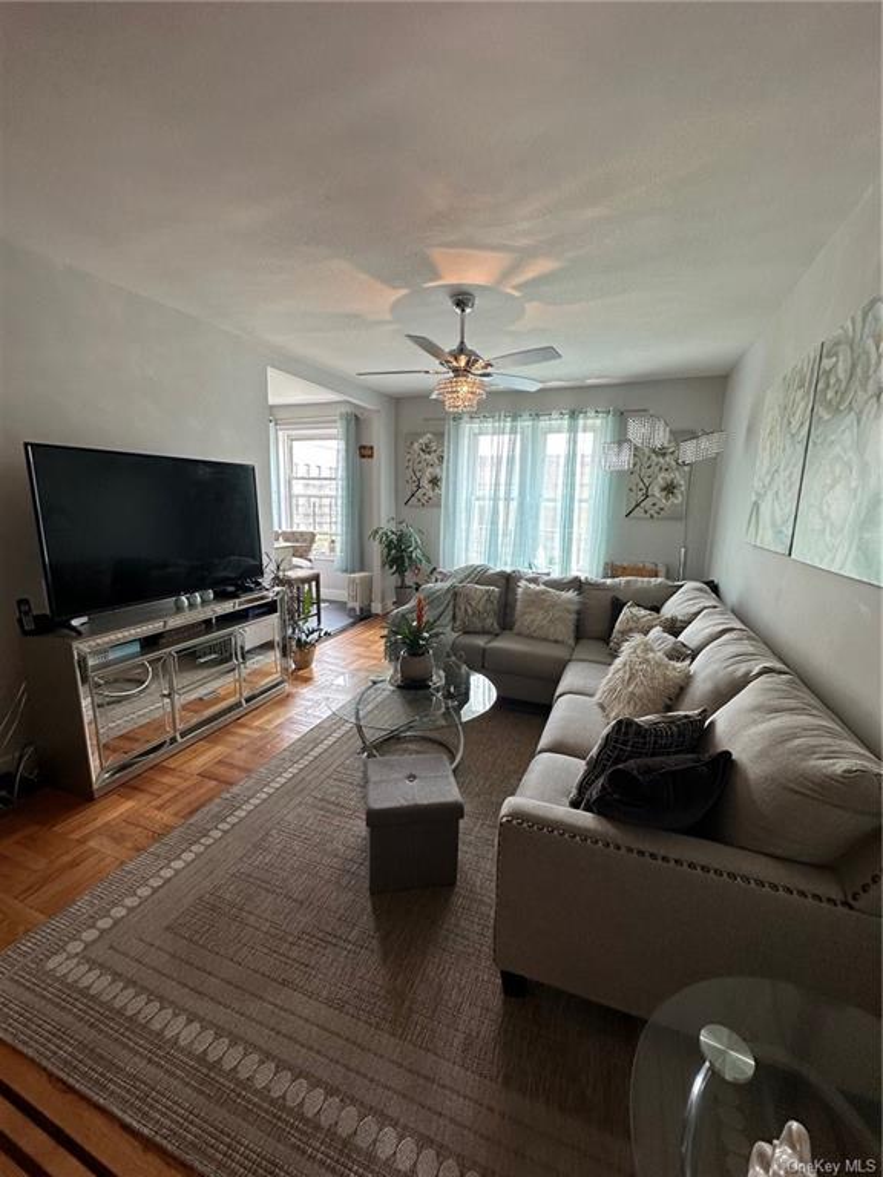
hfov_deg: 85.7
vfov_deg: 102.1
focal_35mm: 14
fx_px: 476
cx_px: 442
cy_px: 588
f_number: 2.2
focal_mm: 2.22
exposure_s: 1/120
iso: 64
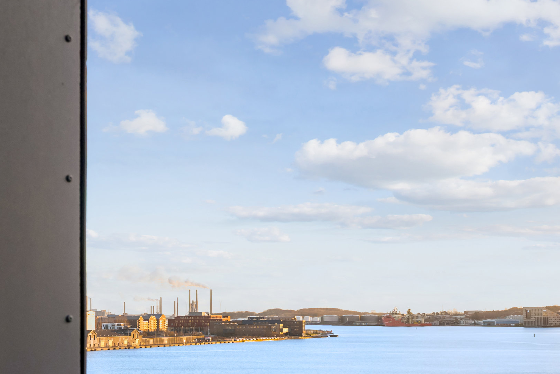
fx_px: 1011
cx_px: 364
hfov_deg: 30.8
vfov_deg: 20.7
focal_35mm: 65
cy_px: 295
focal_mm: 35
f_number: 11
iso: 800
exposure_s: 1/60
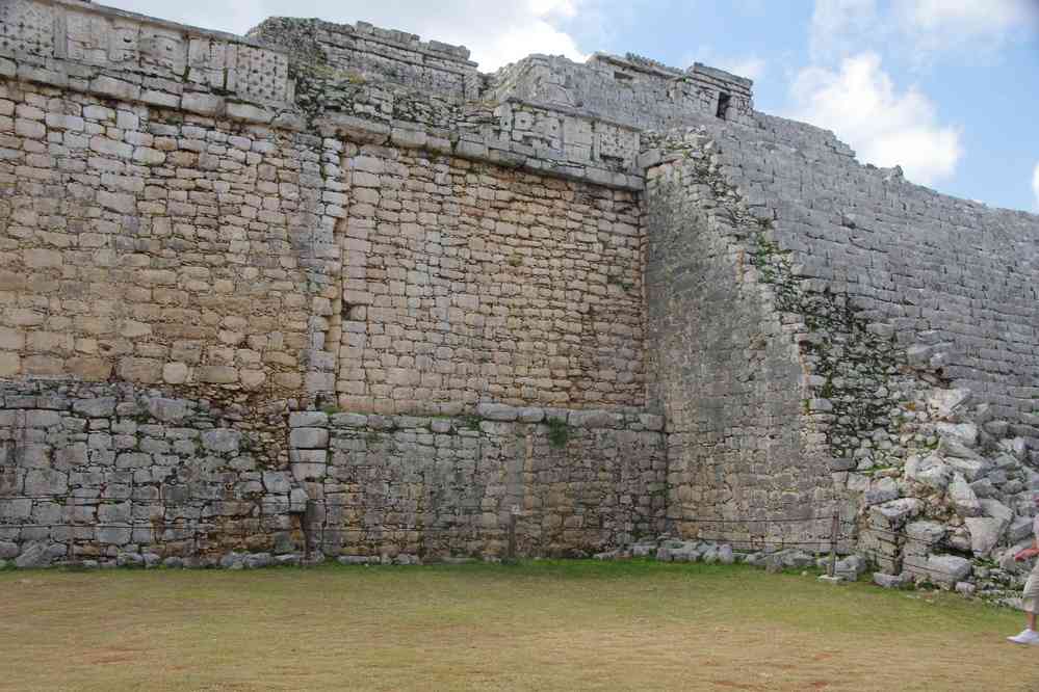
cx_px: 520
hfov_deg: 51.3
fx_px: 1082
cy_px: 346
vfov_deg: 35.5
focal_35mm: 38
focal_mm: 25
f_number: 9
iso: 200
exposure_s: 1/50
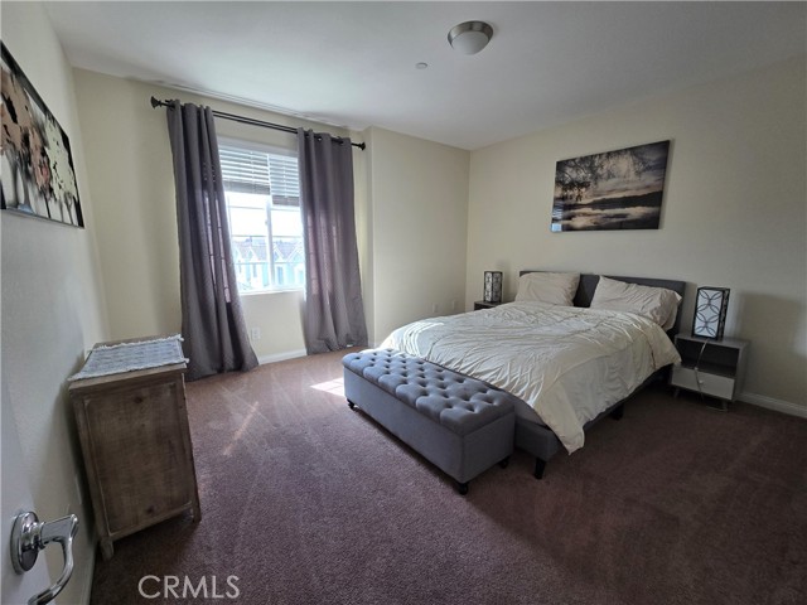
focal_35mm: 13
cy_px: 302
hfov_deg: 106.2
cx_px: 404
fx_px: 303
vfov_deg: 89.9
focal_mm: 2.2
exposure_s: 1/120
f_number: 2.2
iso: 64
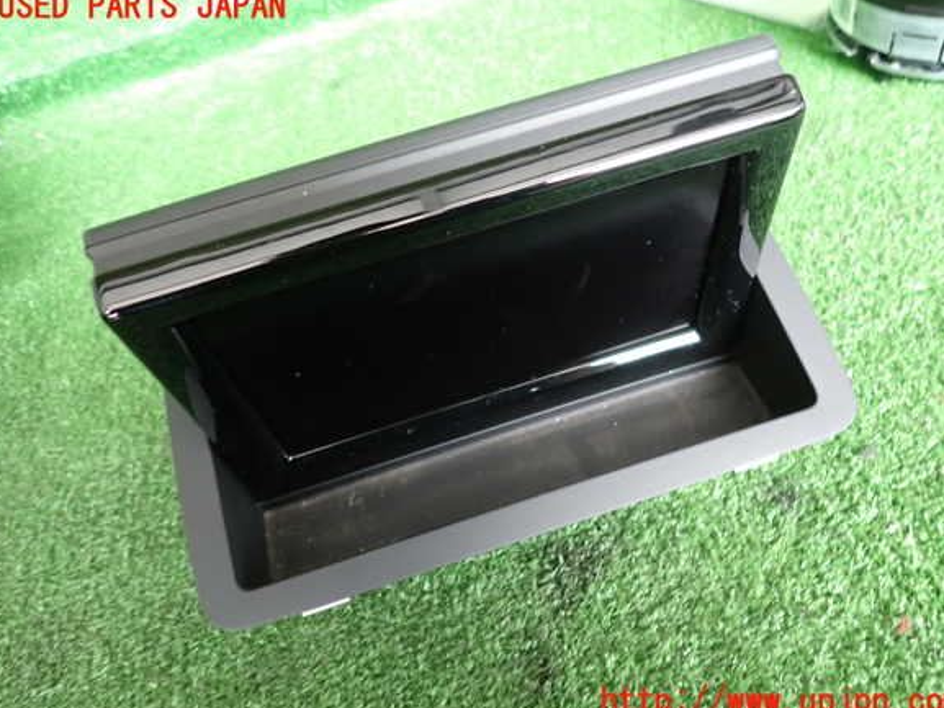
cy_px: 355
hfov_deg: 67.3
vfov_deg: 53.1
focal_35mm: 26
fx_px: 709
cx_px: 479
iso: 400
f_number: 2
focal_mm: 4.5
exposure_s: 1/30
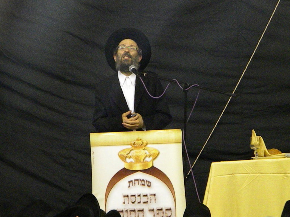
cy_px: 108
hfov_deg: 13.3
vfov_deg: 10.0
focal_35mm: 148
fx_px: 1240
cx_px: 145
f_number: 5
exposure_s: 1/65
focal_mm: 26.8
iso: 2694
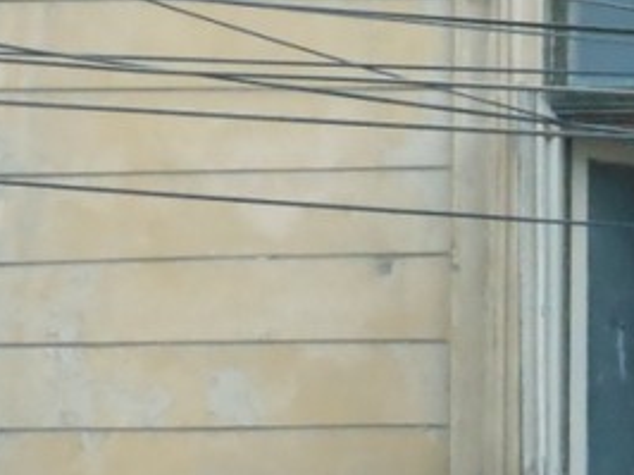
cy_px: 141
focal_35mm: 503
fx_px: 9204
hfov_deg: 3.9
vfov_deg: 3.0
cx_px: 748
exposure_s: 1/1000
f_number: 5.4
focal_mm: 29.8
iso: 800
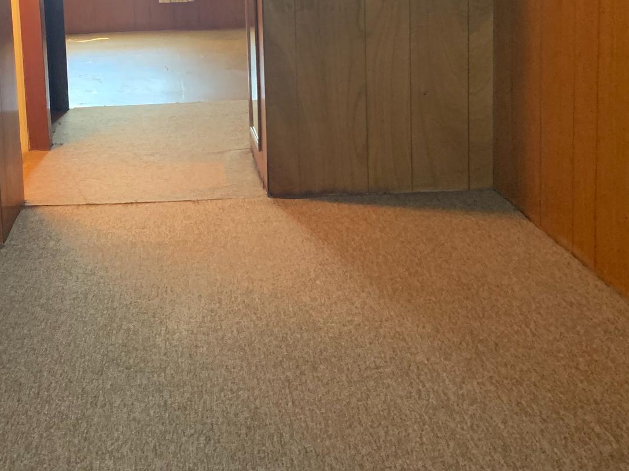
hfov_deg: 37.8
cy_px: 47
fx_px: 890
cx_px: 144
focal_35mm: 49
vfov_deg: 28.5
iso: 400
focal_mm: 4.25
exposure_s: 1/40
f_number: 1.8
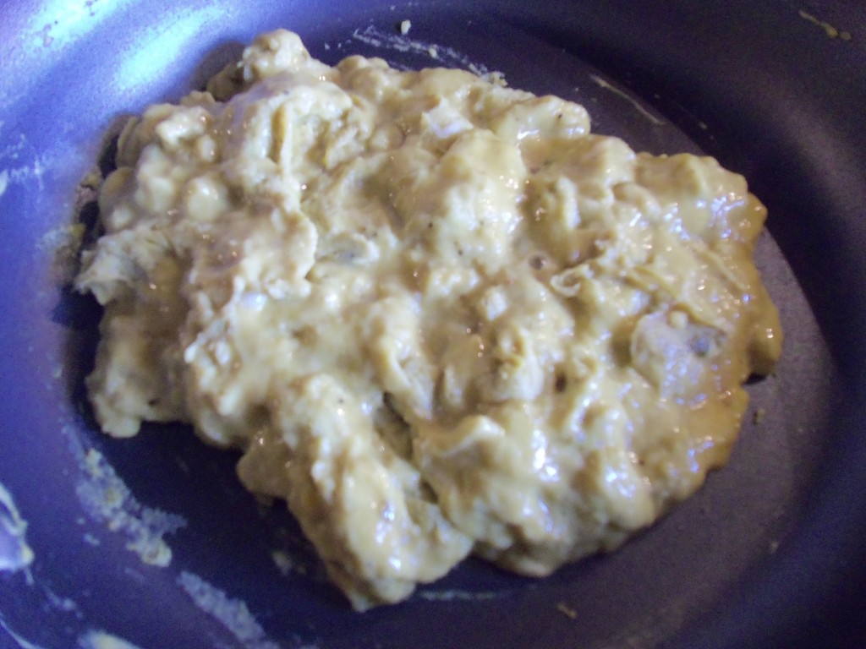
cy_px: 324
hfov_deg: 61.7
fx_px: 726
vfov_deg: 48.2
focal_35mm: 29
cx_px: 433
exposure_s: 1/30
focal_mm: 5.2
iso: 250
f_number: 3.4
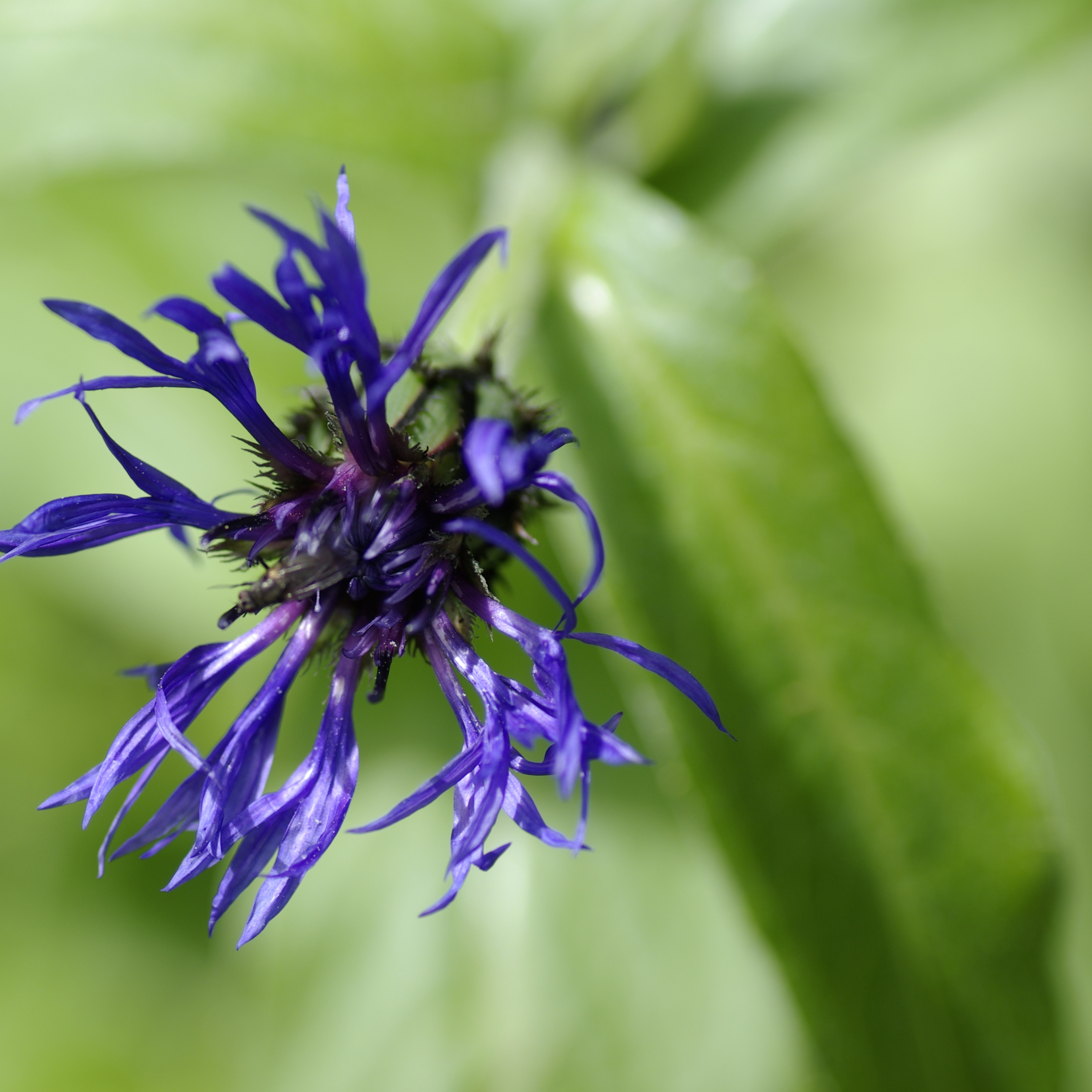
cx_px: 396
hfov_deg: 10.2
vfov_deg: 10.2
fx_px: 6139
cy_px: 545
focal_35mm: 172
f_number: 4
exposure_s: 1/200
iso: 100
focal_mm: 90
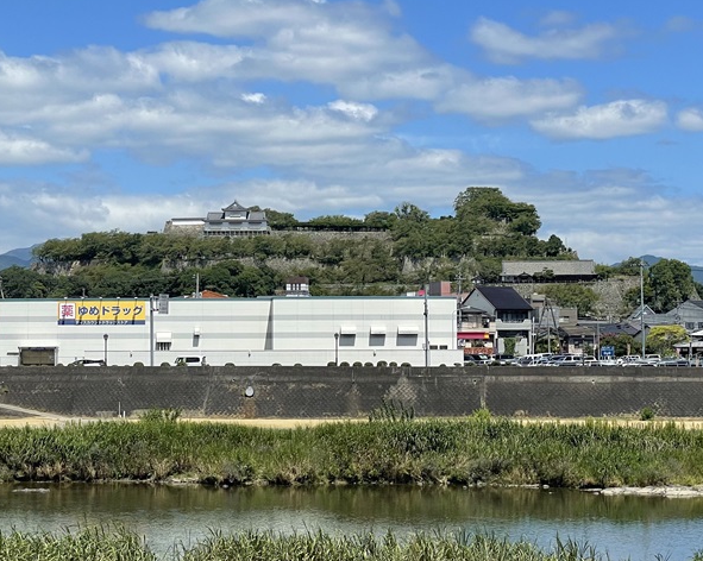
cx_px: 331
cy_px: 282
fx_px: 1144
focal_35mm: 55
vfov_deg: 27.6
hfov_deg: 34.2
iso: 25
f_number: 2
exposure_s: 1/2519
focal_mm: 6
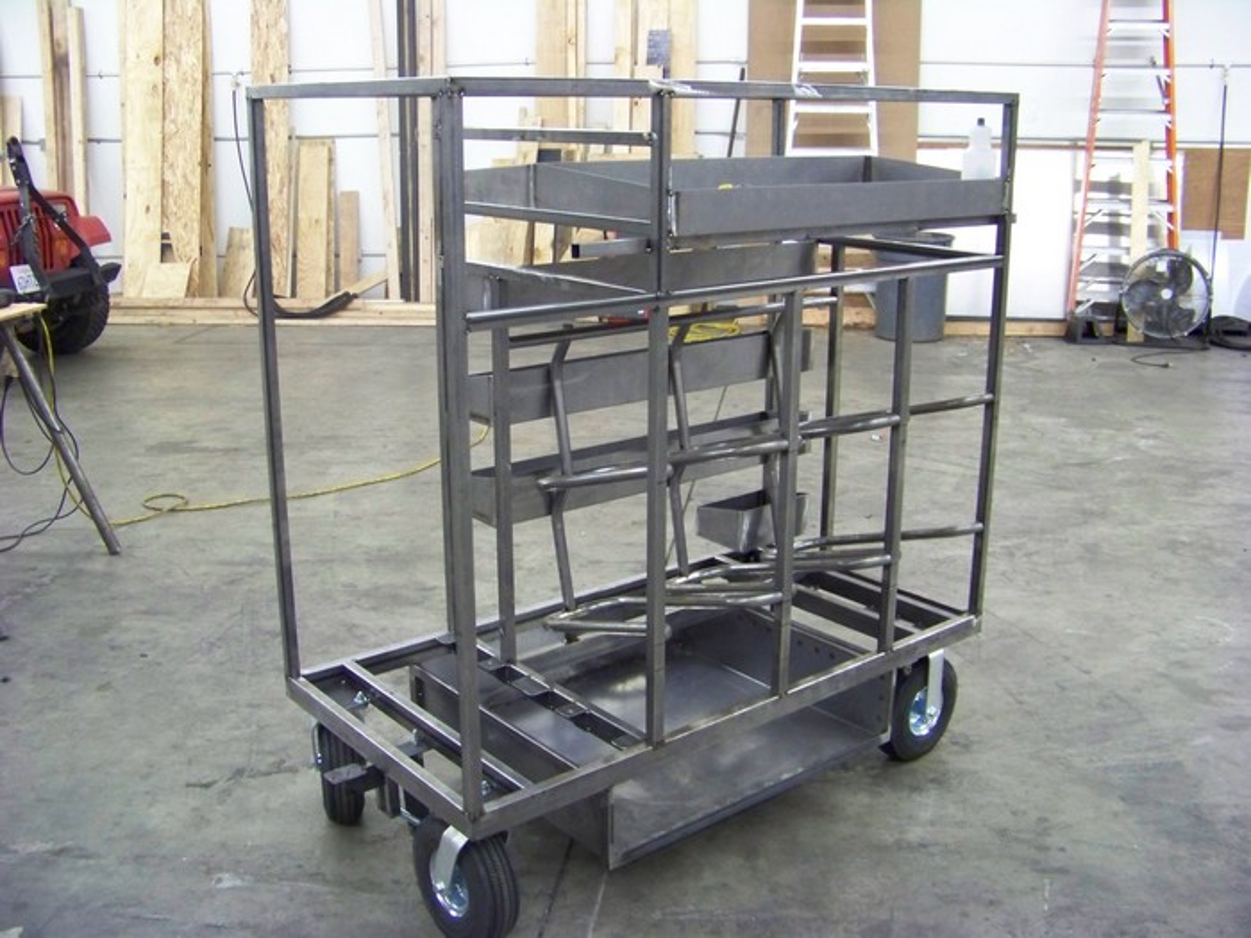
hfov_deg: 51.4
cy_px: 469
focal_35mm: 36
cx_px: 626
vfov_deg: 39.7
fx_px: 1301
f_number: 2.8
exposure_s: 1/20
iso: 400
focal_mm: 5.85
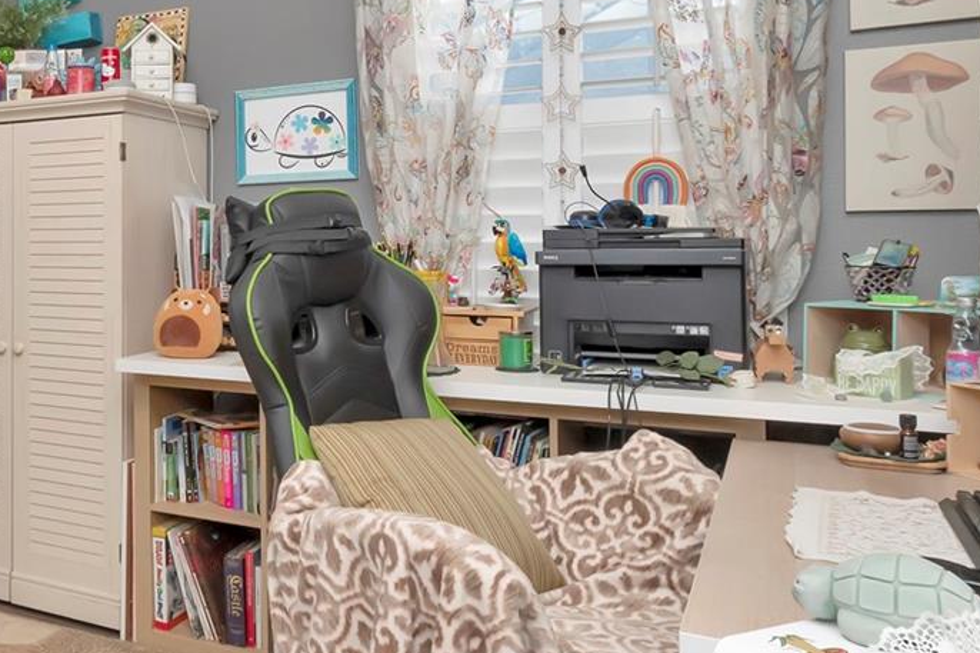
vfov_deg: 37.6
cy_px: 236
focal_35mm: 35
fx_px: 952
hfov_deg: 48.9
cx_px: 107
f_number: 9
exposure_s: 1/200
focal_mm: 10
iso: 500
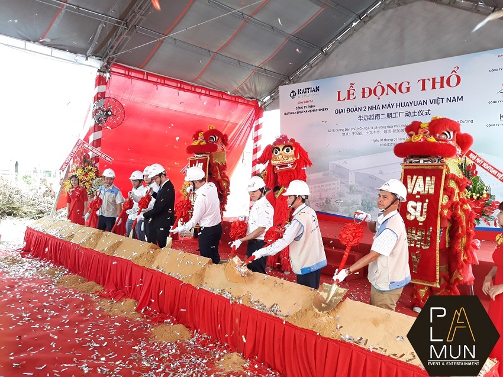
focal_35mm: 27
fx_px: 392
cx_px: 252
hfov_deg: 65.3
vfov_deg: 51.3
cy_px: 188
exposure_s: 1/100
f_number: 1.7
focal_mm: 3.71
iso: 50
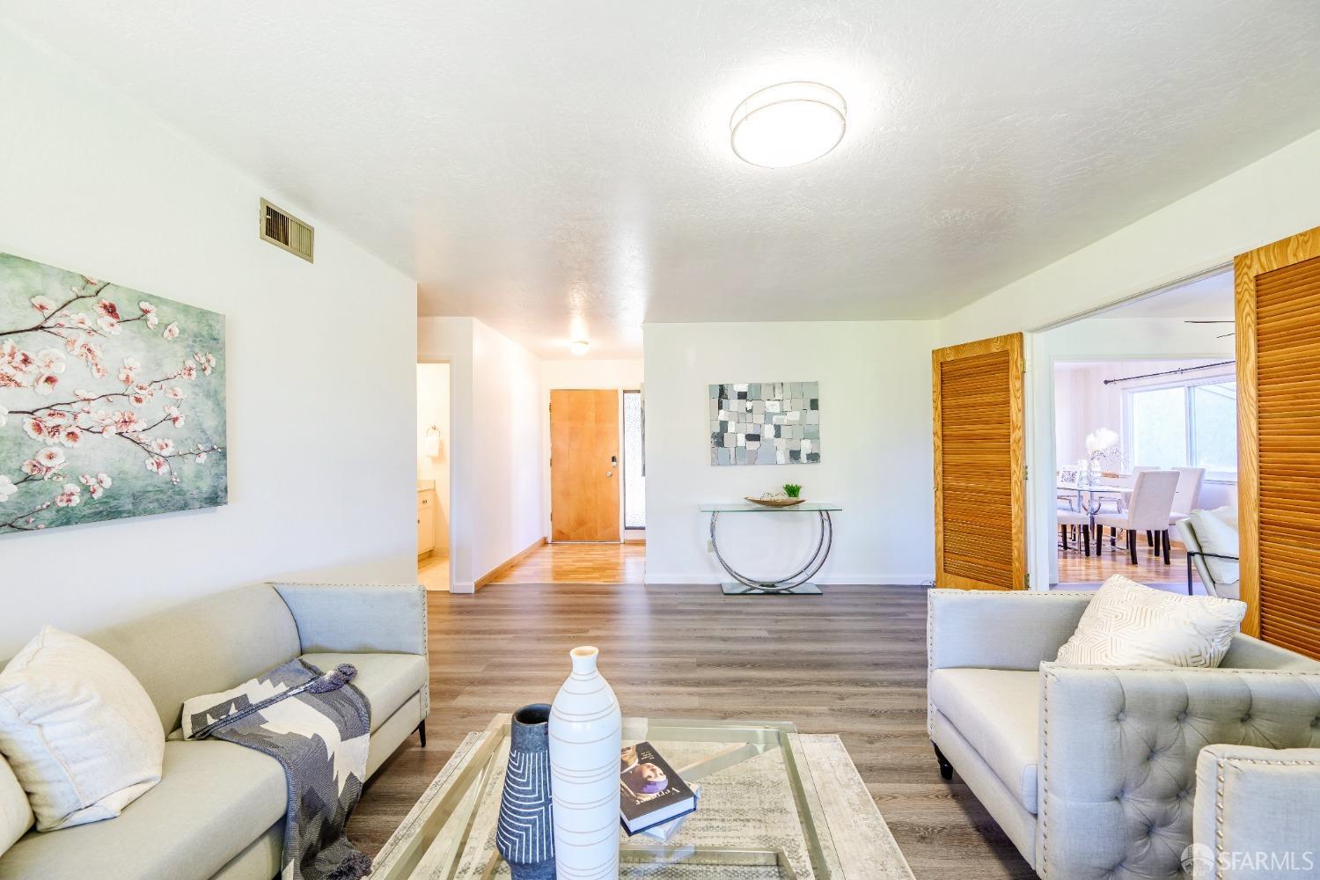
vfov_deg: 81.2
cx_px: 660
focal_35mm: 14
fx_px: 513
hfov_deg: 104.3
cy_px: 440
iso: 100
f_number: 8
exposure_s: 1/2.5
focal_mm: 14
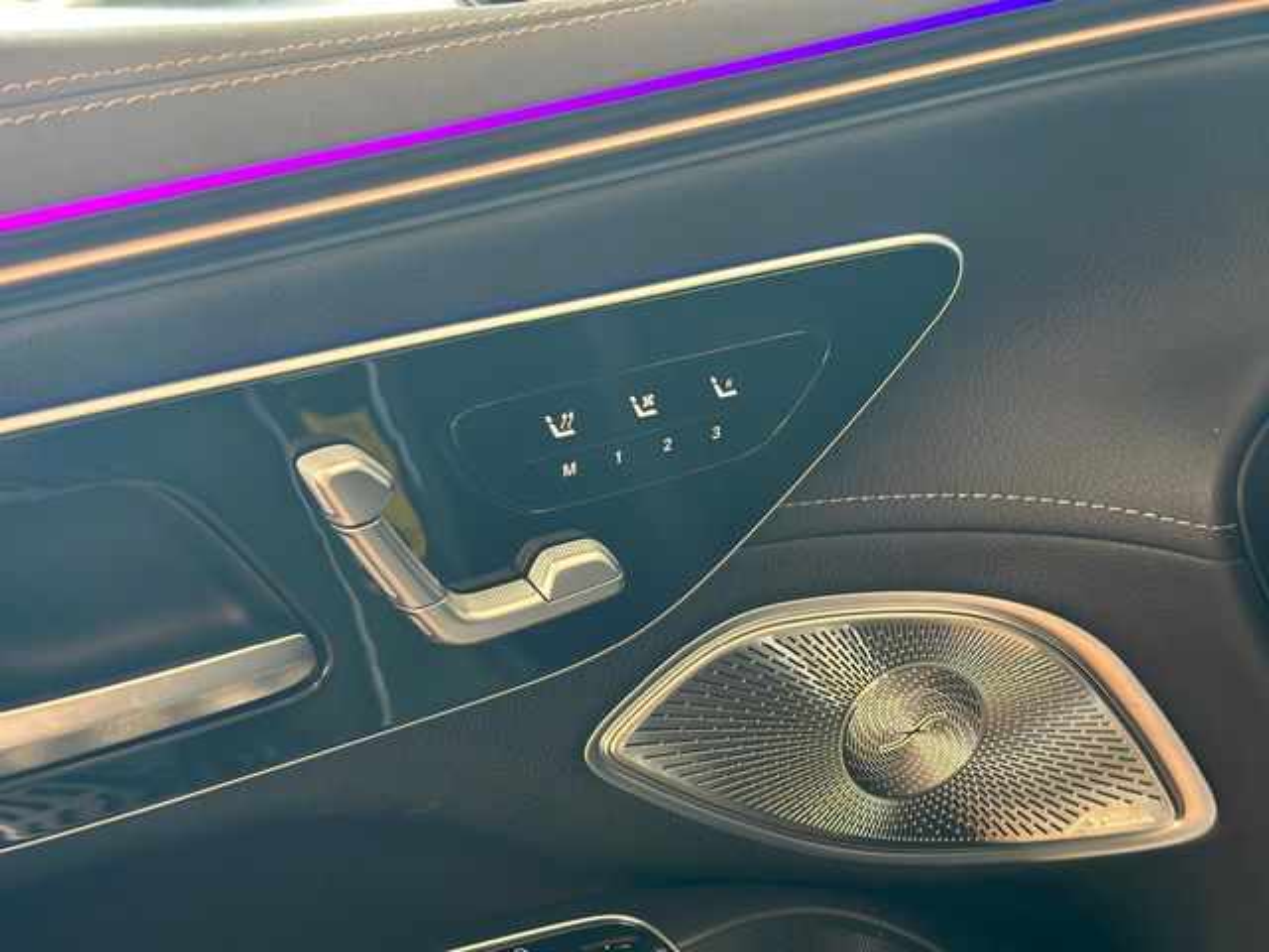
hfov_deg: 39.7
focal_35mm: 48
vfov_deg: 30.3
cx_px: 634
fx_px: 1760
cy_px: 476
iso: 125
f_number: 1.78
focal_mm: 6.86
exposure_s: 1/60
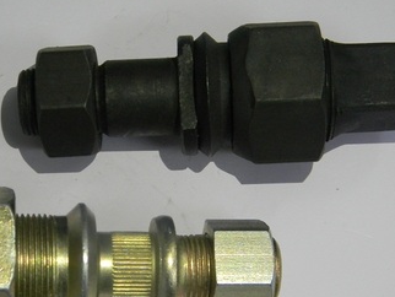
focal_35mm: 104
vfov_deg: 14.2
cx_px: 141
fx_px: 1188
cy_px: 176
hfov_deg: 18.8
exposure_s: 1/30
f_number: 4.3
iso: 337
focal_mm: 12.2
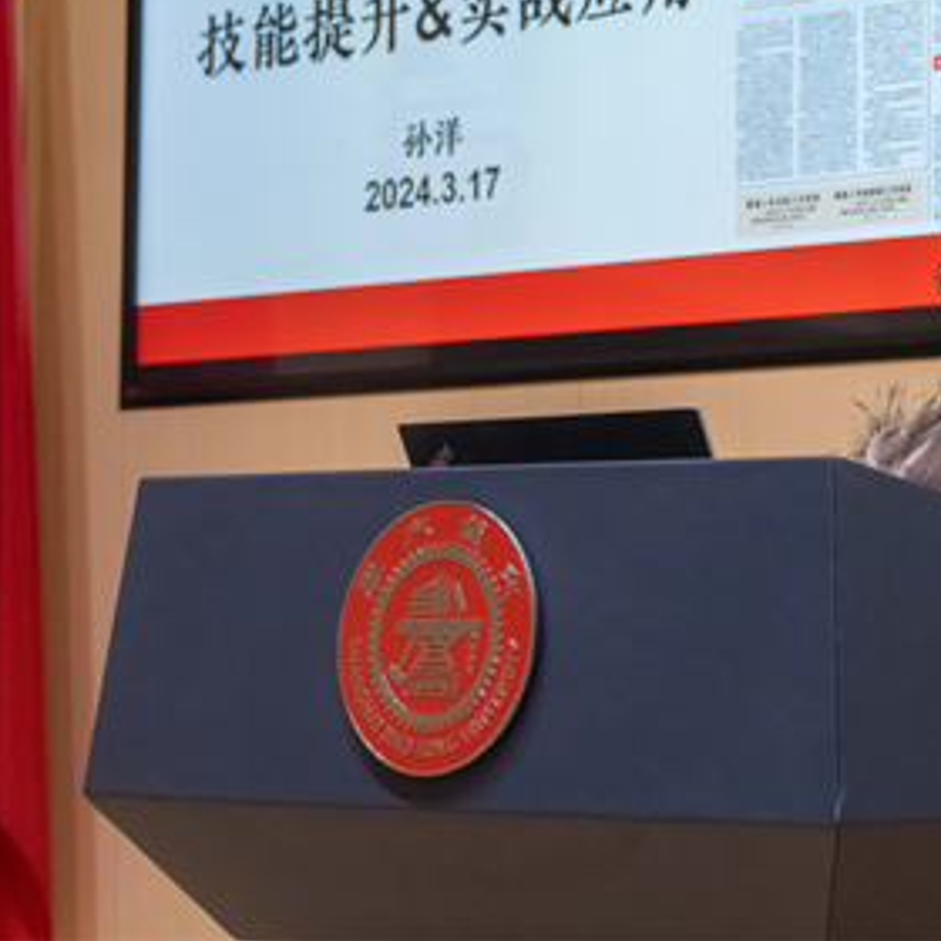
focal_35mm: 134
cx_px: 833
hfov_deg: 12.9
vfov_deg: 13.0
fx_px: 4118
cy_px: 272
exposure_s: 1/160
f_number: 5
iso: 3200
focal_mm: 49
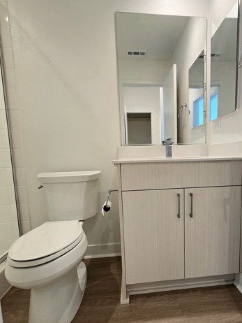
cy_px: 175
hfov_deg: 70.6
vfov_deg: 87.5
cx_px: 150
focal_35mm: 18
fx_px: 168
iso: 64
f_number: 2.2
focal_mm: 2.2
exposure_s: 1/60.2
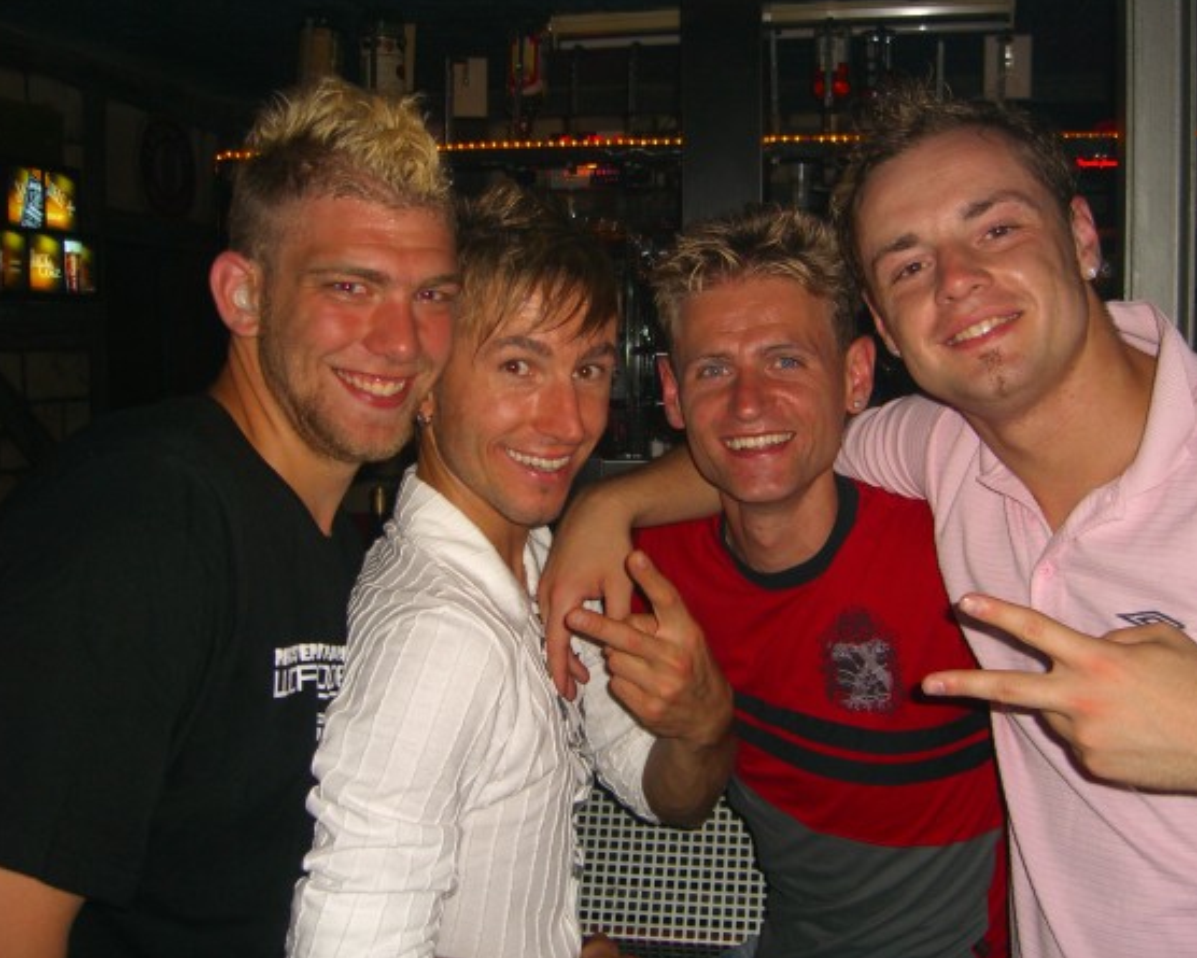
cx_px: 635
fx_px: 1417
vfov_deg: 37.3
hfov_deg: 45.8
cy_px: 478
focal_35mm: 40
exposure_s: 1/60
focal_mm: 7.9
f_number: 2.8
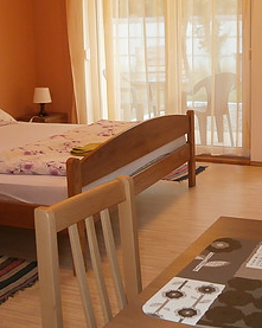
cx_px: 180
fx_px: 534
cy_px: 120
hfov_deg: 27.4
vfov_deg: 34.0
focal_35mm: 55
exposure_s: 1/30
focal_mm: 4.7
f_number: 2.8
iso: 200
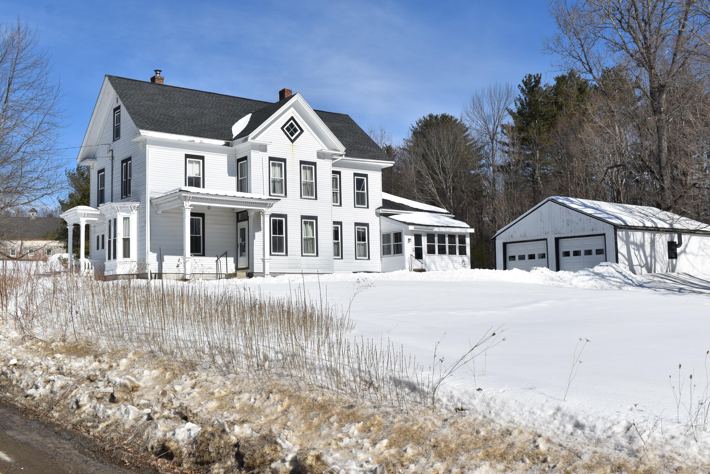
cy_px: 237
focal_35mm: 38
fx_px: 740
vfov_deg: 35.5
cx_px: 355
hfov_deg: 51.3
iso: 100
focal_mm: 25
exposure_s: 1/400
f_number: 10
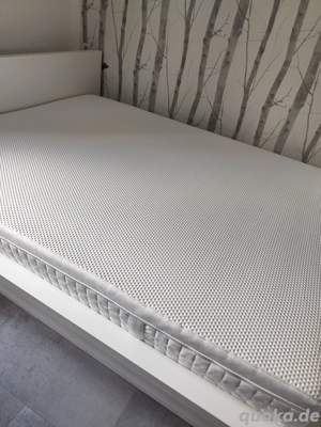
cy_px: 214
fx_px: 284
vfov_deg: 73.9
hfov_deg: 58.9
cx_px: 160
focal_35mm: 23
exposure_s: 1/100
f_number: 1.65
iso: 1000
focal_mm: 6.19
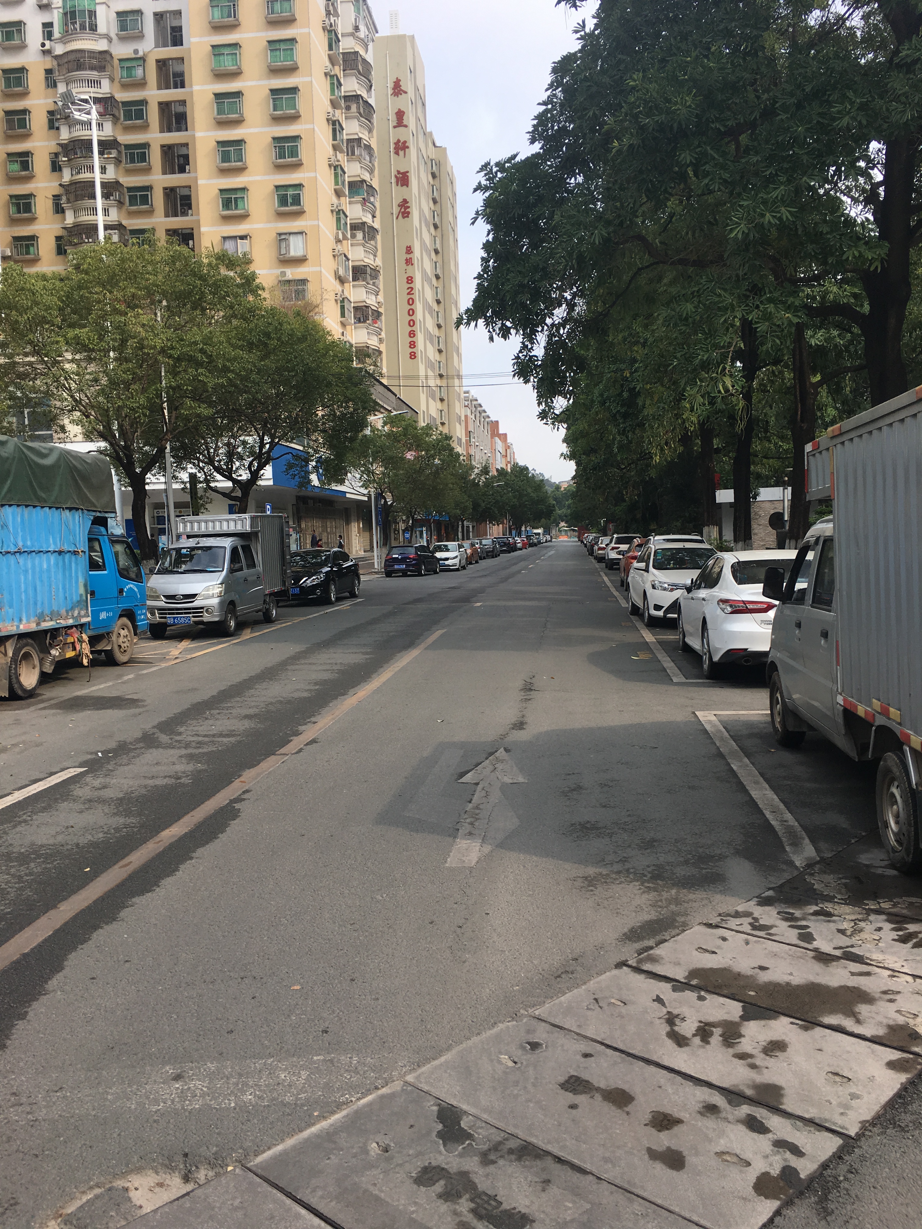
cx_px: 461
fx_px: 1030
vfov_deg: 61.7
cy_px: 614
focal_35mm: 29
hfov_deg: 48.2
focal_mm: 4.15
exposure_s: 1/705
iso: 25
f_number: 2.2
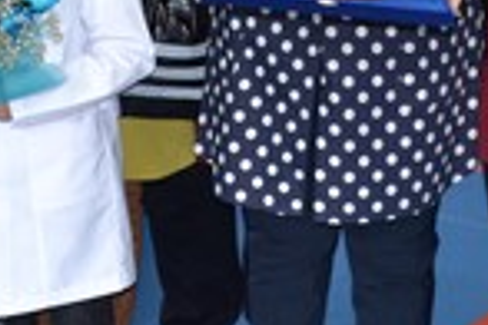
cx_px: 272
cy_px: -35
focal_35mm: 123
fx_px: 1667
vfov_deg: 11.0
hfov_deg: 16.6
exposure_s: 1/60
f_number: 3.5
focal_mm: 18
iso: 1100
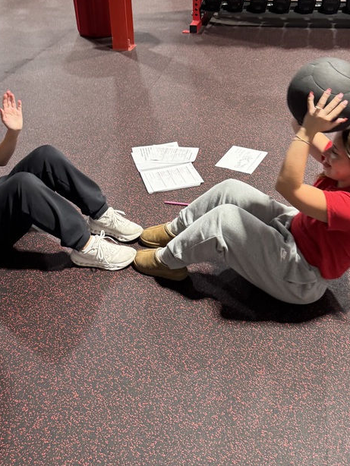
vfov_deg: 45.9
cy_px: 148
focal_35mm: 40
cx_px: 180
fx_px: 539
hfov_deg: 36.0
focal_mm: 6.76
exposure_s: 1/60
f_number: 1.78
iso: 320
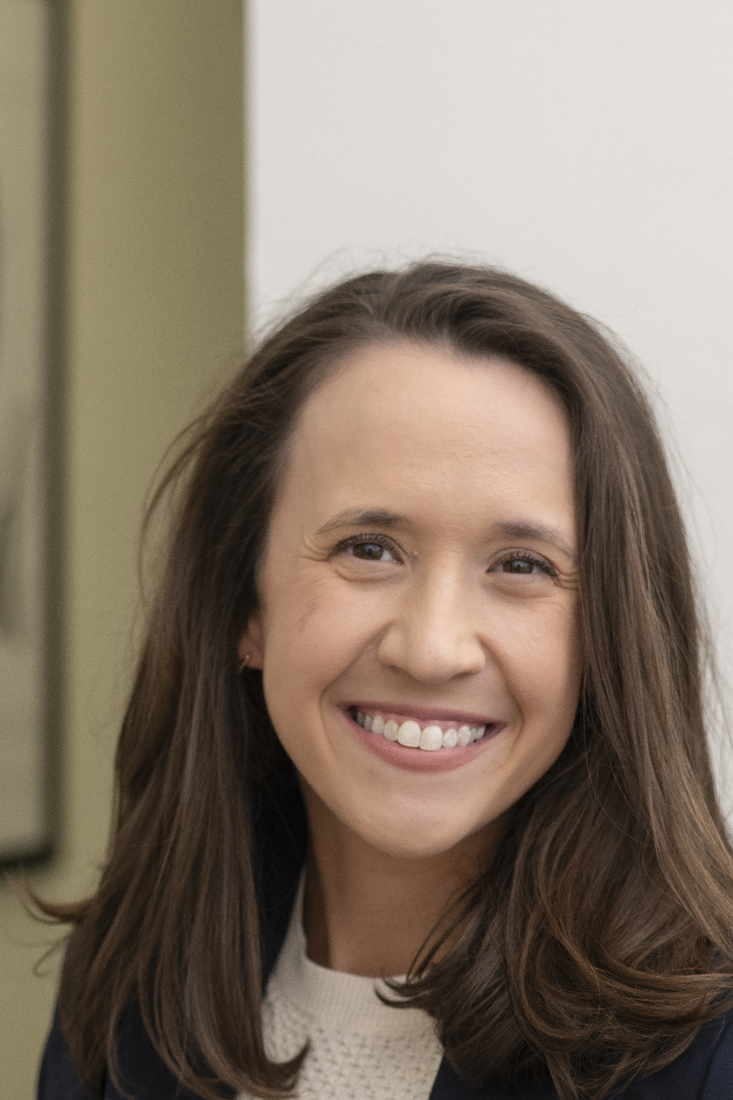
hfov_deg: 9.6
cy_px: 960
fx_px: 4368
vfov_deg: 14.2
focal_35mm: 143
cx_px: 326
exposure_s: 1/250
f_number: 3.2
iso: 400
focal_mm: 58
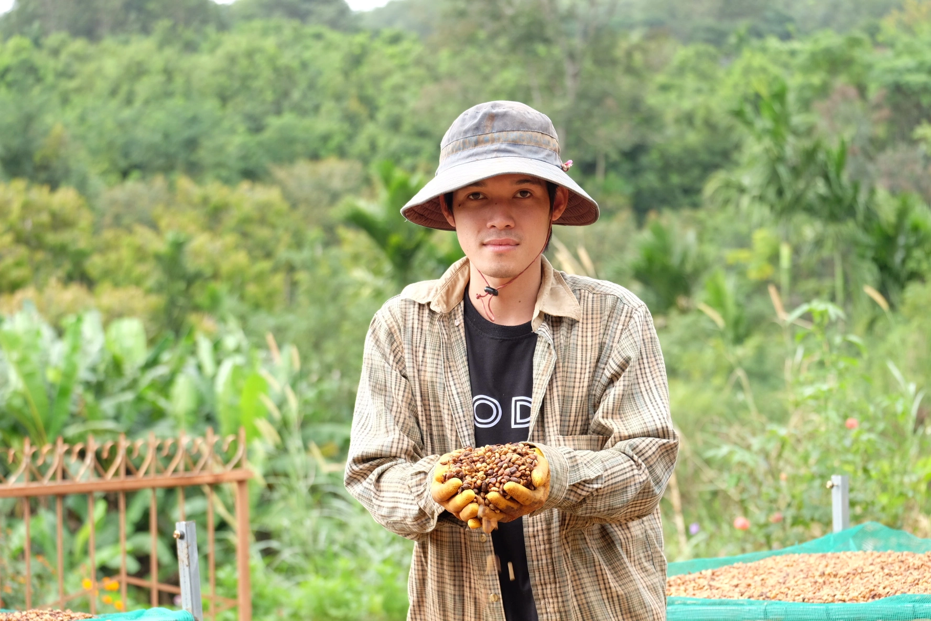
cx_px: 466
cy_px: 310
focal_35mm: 120
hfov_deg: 17.1
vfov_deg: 11.4
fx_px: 3103
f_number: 5.6
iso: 400
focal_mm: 80
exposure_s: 1/60
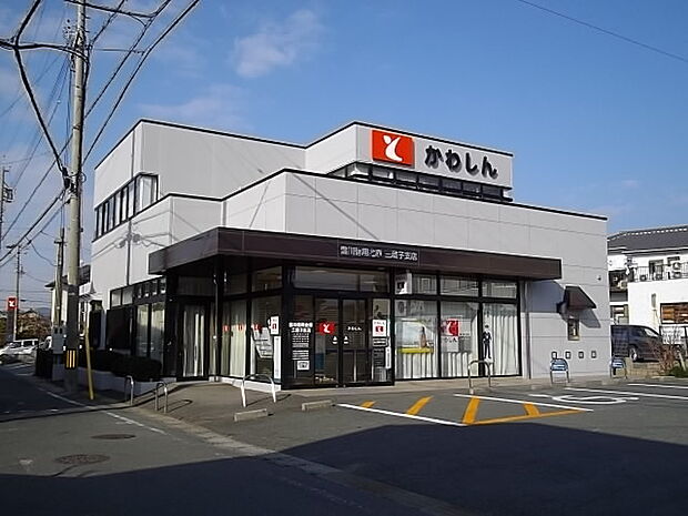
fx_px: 636
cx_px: 344
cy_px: 258
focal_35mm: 32
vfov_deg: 44.2
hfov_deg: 56.8
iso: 110
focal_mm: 5.8
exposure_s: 1/1280
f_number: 3.5
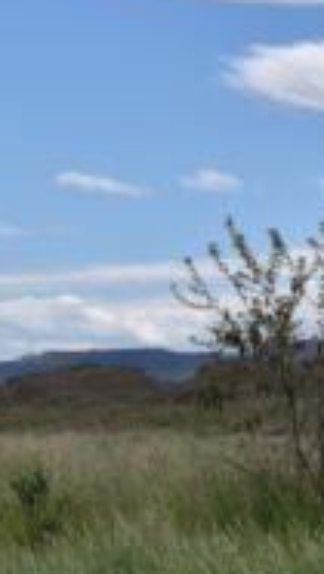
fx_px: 2574
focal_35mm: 169
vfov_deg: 12.7
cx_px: 540
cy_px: 292
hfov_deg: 7.1
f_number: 10
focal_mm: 50
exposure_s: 1/400
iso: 100
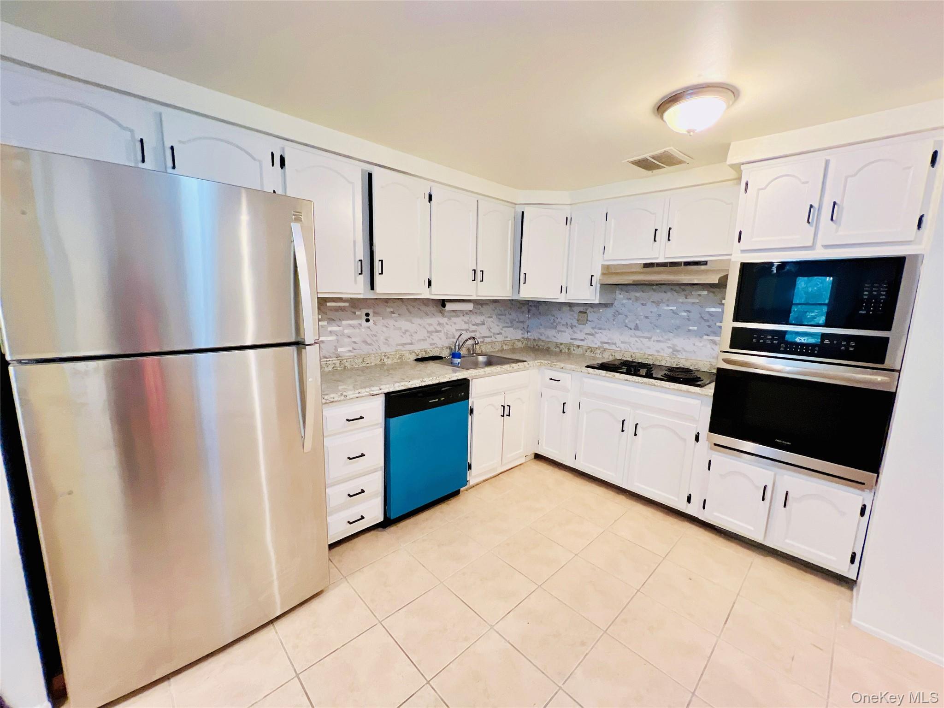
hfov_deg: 106.2
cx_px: 472
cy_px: 354
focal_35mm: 13
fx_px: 355
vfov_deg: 89.9
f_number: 1.8
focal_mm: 1.57
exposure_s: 1/60
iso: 320
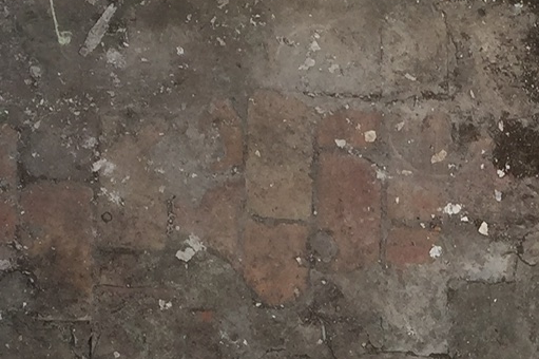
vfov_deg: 11.0
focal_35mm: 121
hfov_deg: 16.7
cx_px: 506
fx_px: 1810
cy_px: 474
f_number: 2.2
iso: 32
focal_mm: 4.15
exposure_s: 1/573
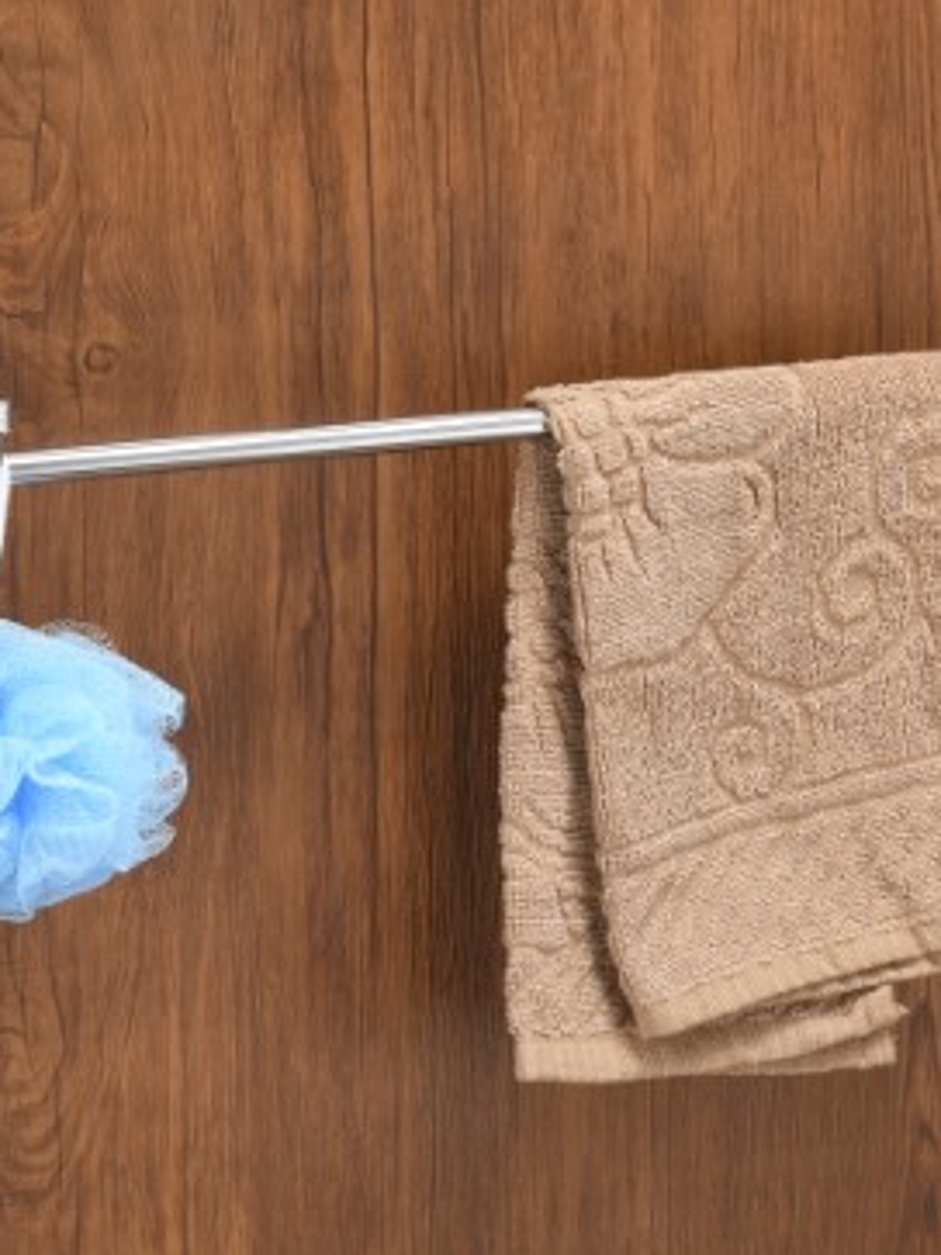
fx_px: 7326
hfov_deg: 7.3
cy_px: 602
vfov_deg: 9.8
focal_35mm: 202
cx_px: 692
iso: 100
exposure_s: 1/25
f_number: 16
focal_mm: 85
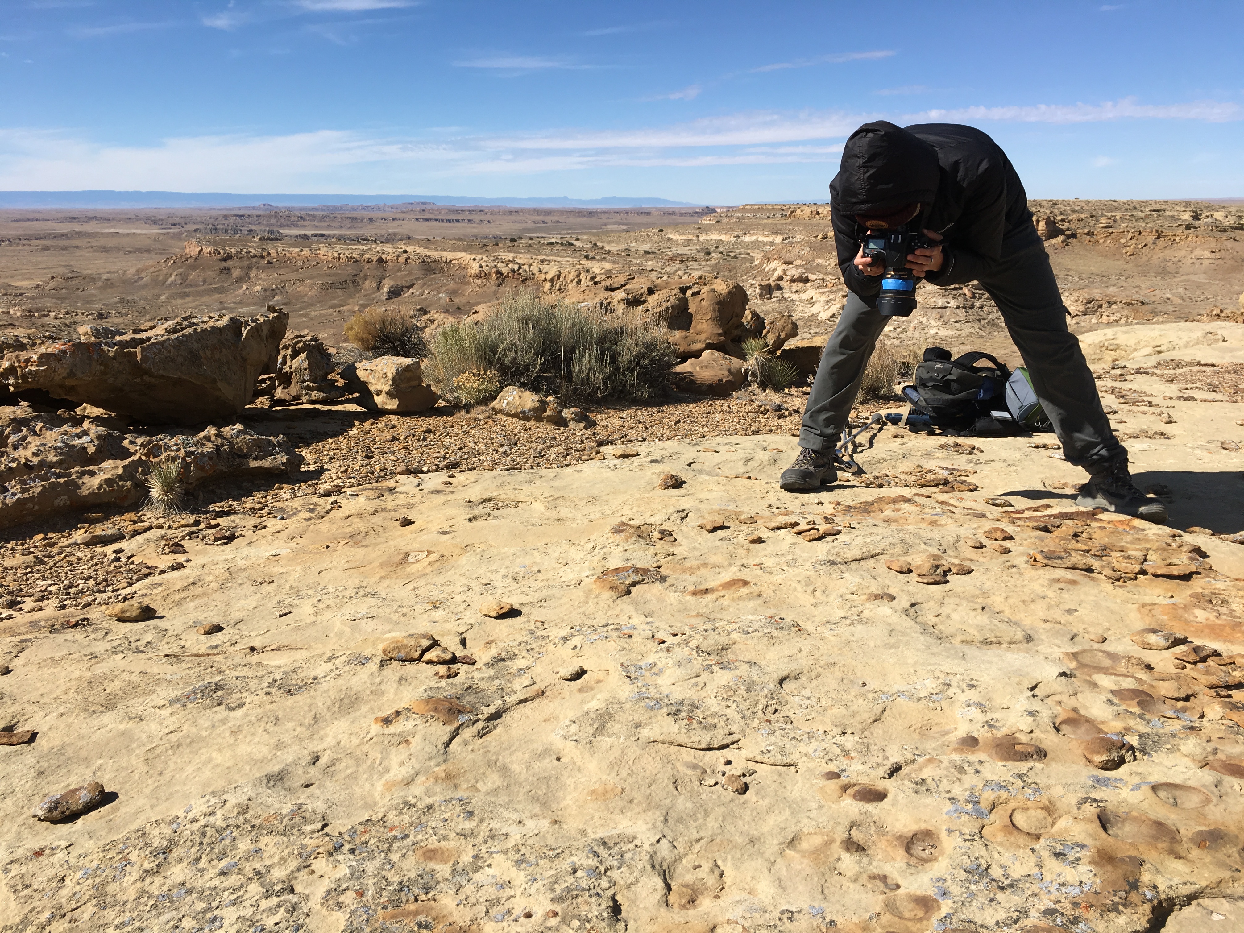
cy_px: 466
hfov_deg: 61.7
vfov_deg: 48.2
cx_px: 622
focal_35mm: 29
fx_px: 1042
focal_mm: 4.15
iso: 25
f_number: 2.2
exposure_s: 1/2262
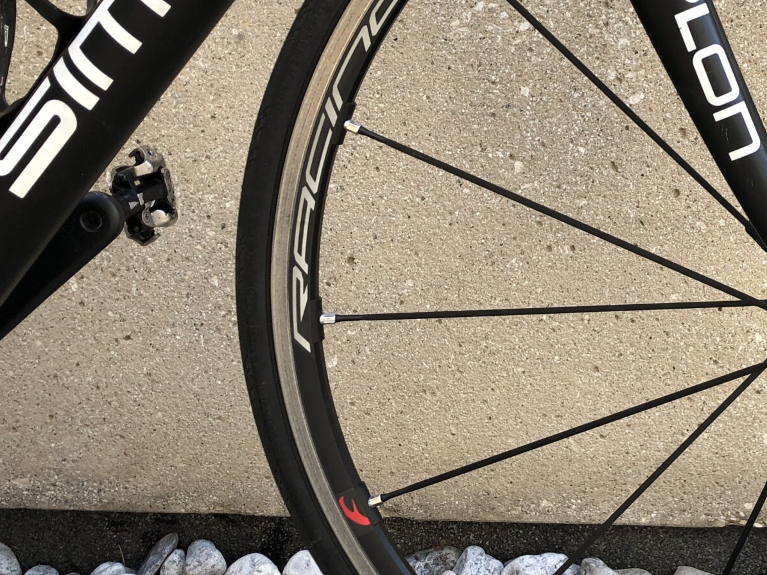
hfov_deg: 30.5
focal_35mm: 60
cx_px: 717
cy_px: 261
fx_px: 1329
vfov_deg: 24.4
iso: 20
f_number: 1.8
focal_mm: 3.99
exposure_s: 1/120
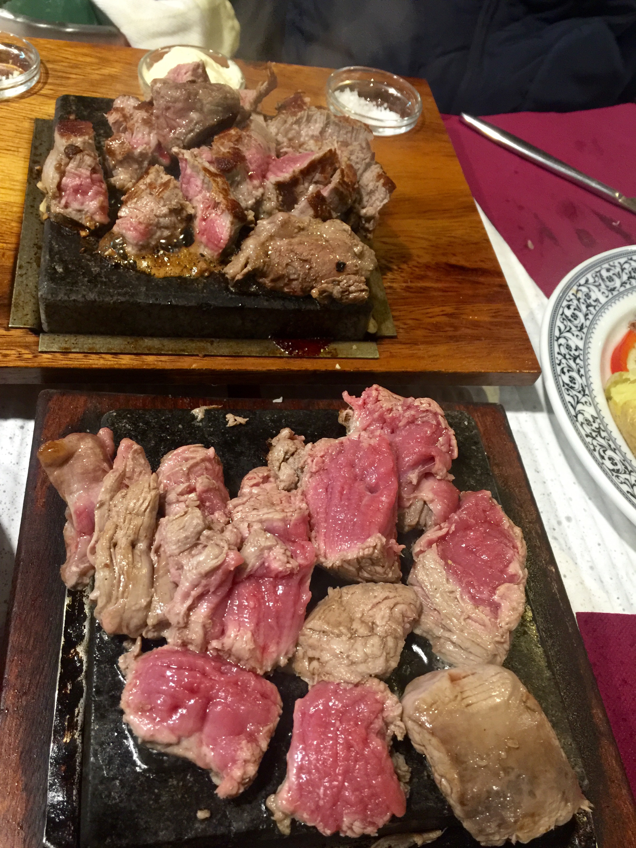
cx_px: 318
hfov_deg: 48.2
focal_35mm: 29
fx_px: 710
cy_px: 424
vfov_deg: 61.7
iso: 125
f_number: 2.2
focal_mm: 4.15
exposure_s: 1/10
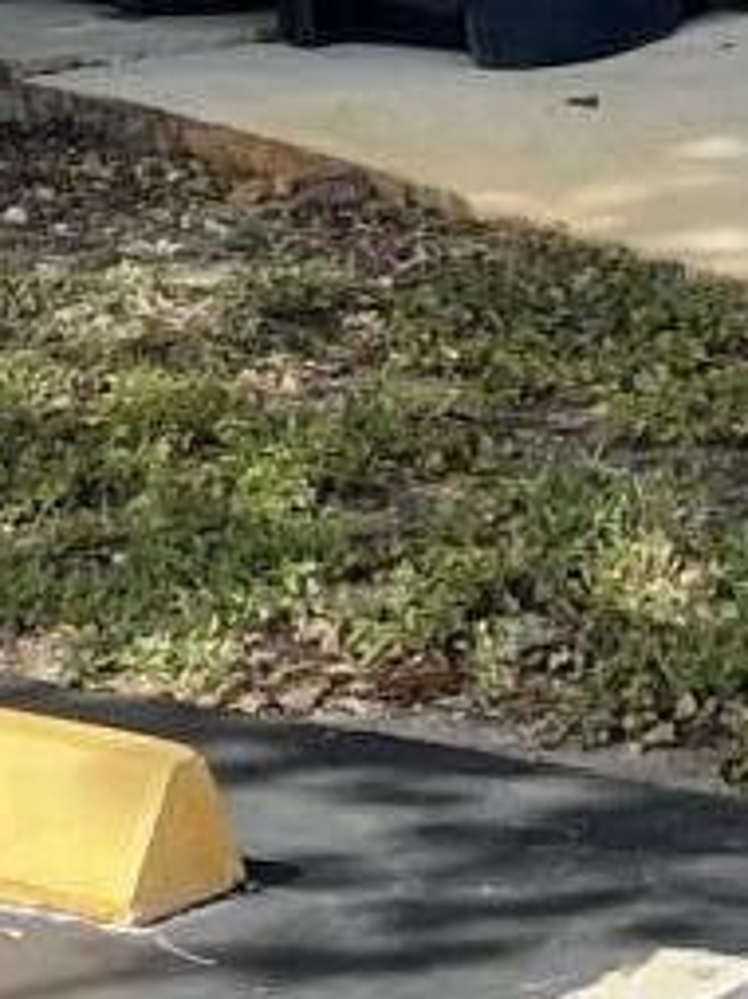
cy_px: -1860
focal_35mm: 205
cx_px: 71
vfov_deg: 8.3
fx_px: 5916
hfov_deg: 7.2
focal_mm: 4.2
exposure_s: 1/1595
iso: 32
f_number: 1.6
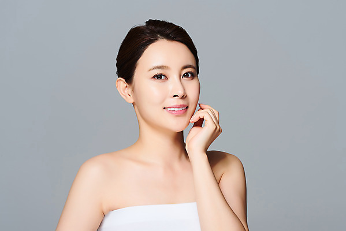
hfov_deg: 19.4
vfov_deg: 13.1
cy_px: 116
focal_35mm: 105
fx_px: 1010
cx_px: 173
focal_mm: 105
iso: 64
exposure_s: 1/125
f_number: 16
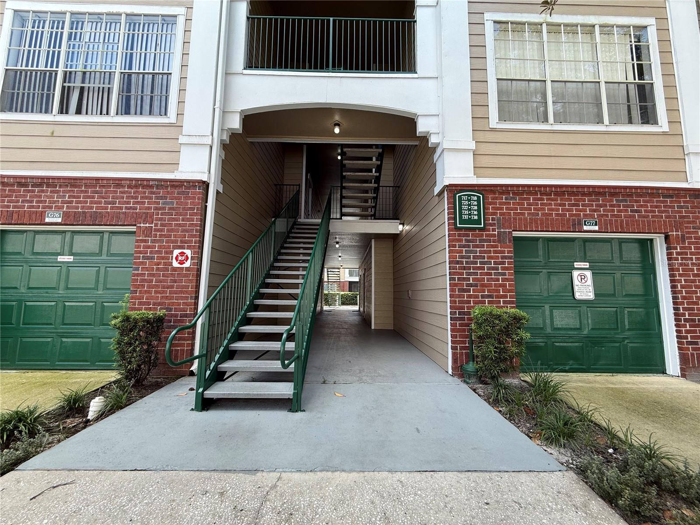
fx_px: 283
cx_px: 350
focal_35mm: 14
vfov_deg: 85.7
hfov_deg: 102.1
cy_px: 262
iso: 64
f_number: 2.2
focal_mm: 2.22
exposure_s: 1/164
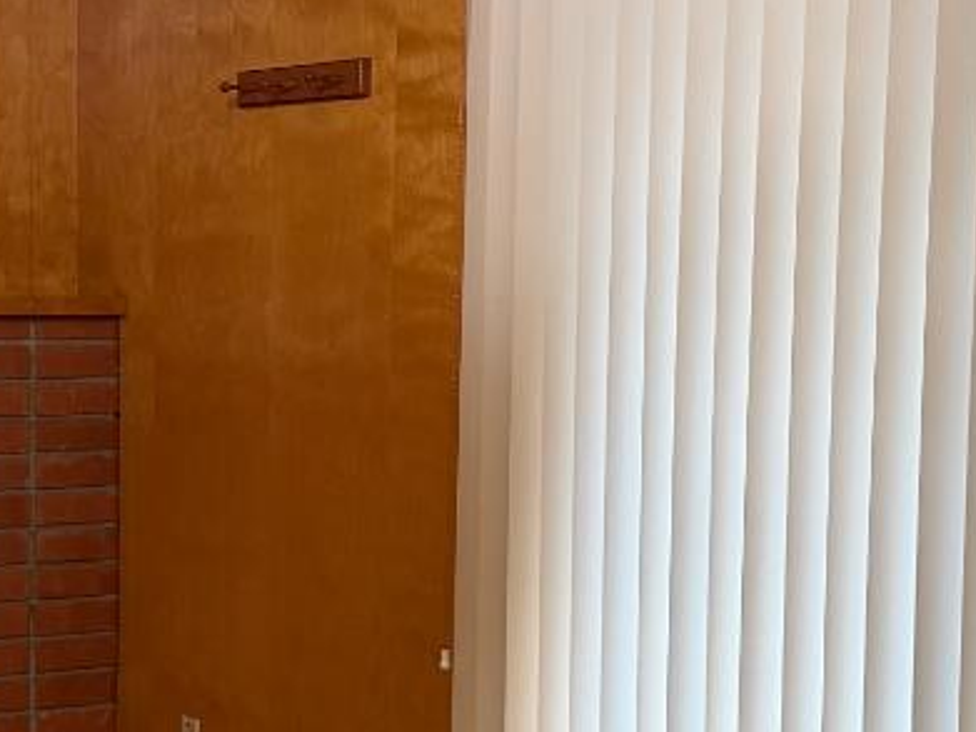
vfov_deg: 16.0
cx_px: 160
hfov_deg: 21.0
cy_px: 501
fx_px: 2593
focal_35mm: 92
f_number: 1.78
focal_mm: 6.76
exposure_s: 1/60
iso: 400
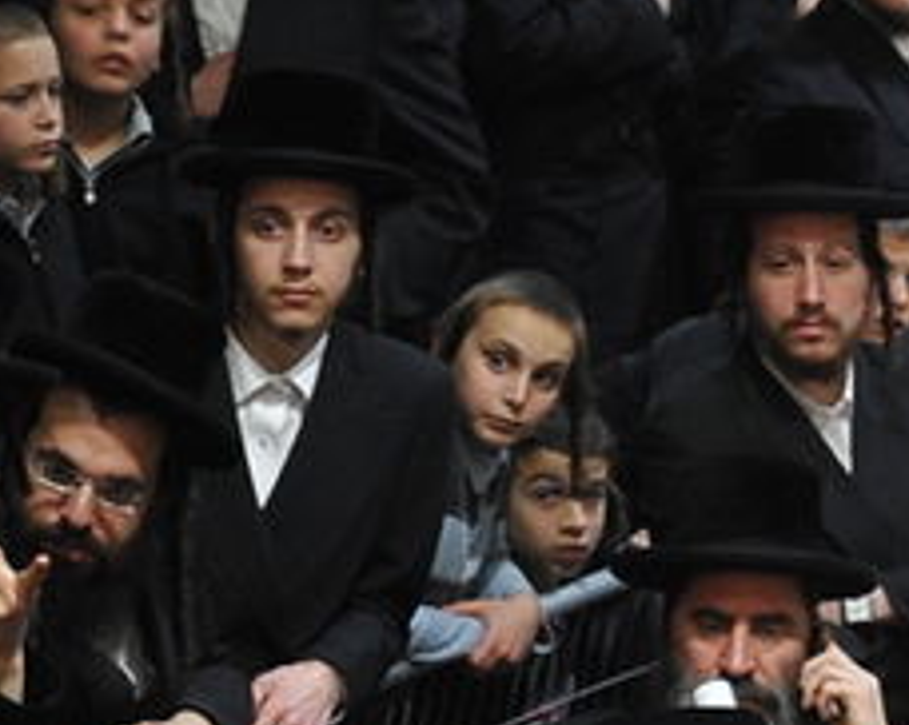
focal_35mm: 403
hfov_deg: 4.6
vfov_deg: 3.8
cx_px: 2532
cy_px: 1332
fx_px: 10833
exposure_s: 1/125
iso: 1000
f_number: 2.8
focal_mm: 70
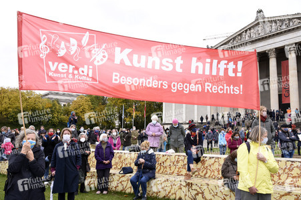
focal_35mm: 32
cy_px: 100
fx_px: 267
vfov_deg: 41.1
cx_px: 150
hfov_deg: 58.8
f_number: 8
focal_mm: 32
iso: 400
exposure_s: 1/160
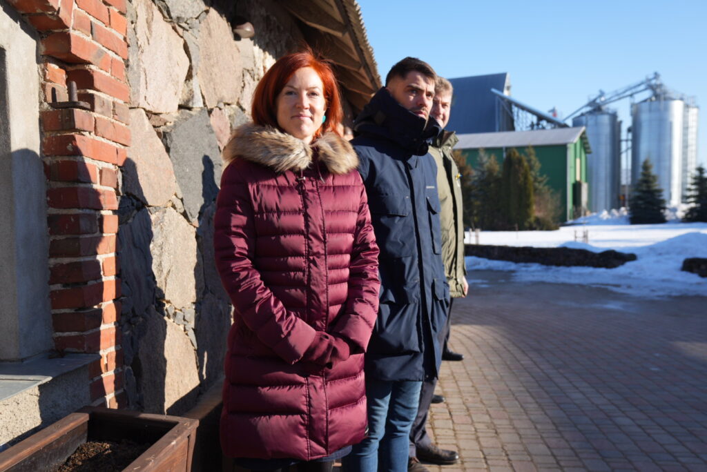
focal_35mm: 35
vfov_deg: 37.9
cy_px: 236
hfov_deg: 54.4
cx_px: 354
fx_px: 688
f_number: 4.5
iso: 125
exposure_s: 1/500
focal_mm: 35
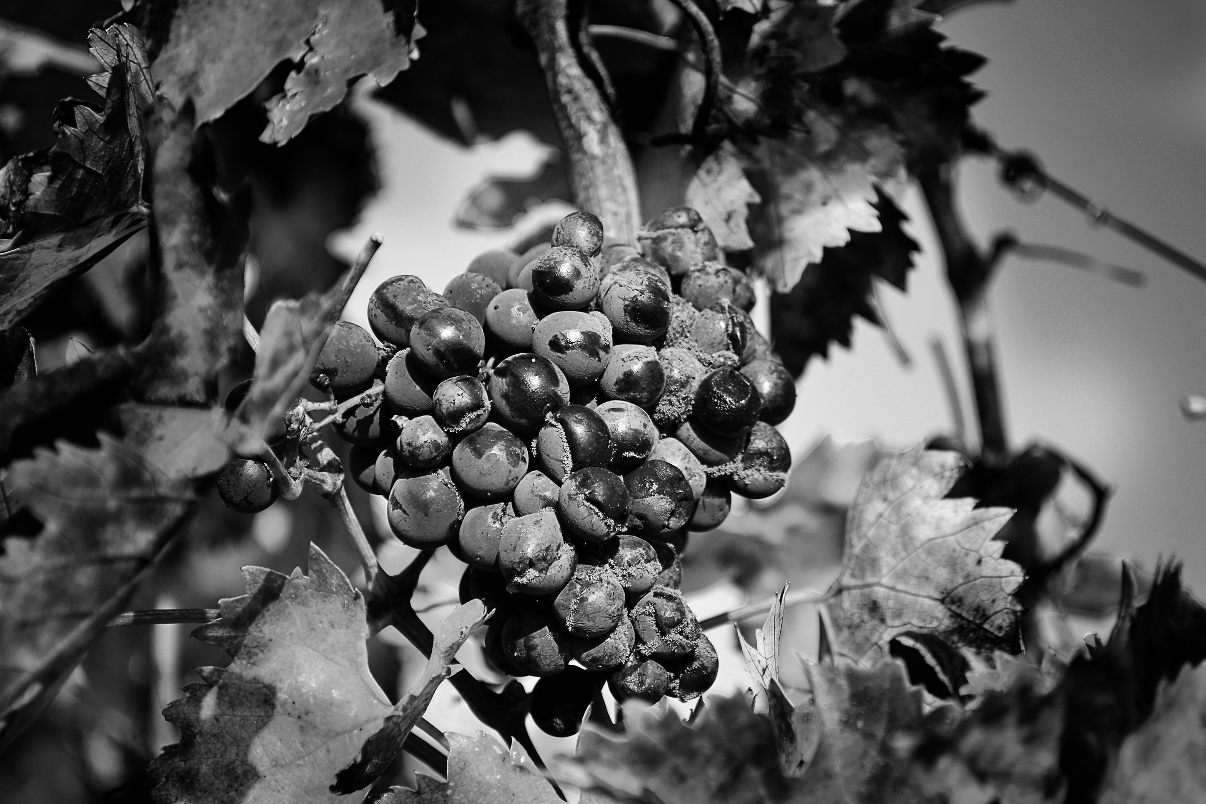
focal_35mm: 82
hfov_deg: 24.6
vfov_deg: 16.6
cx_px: 603
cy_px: 402
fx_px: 2764
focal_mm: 55
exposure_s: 1/200
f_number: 5.6
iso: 100
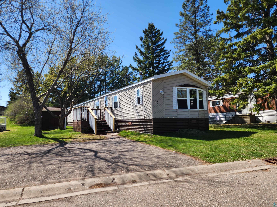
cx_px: 138
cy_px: 104
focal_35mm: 23
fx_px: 184
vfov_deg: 58.9
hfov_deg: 73.9
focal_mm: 6.4
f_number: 1.8
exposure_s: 1/579
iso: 12
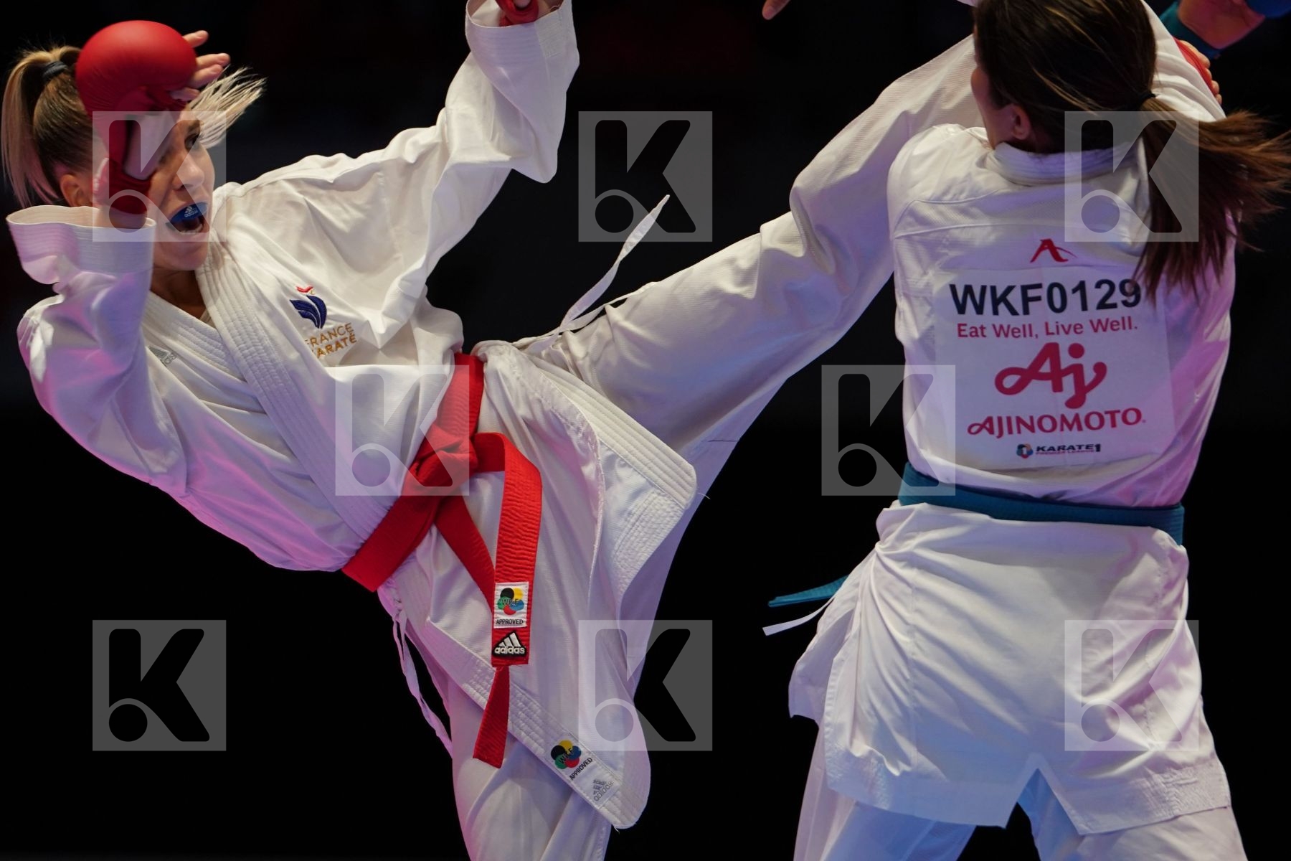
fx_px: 10327
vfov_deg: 4.8
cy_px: 430
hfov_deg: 7.2
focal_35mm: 288
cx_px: 646
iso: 1250
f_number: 2.8
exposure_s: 1/1000
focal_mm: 192
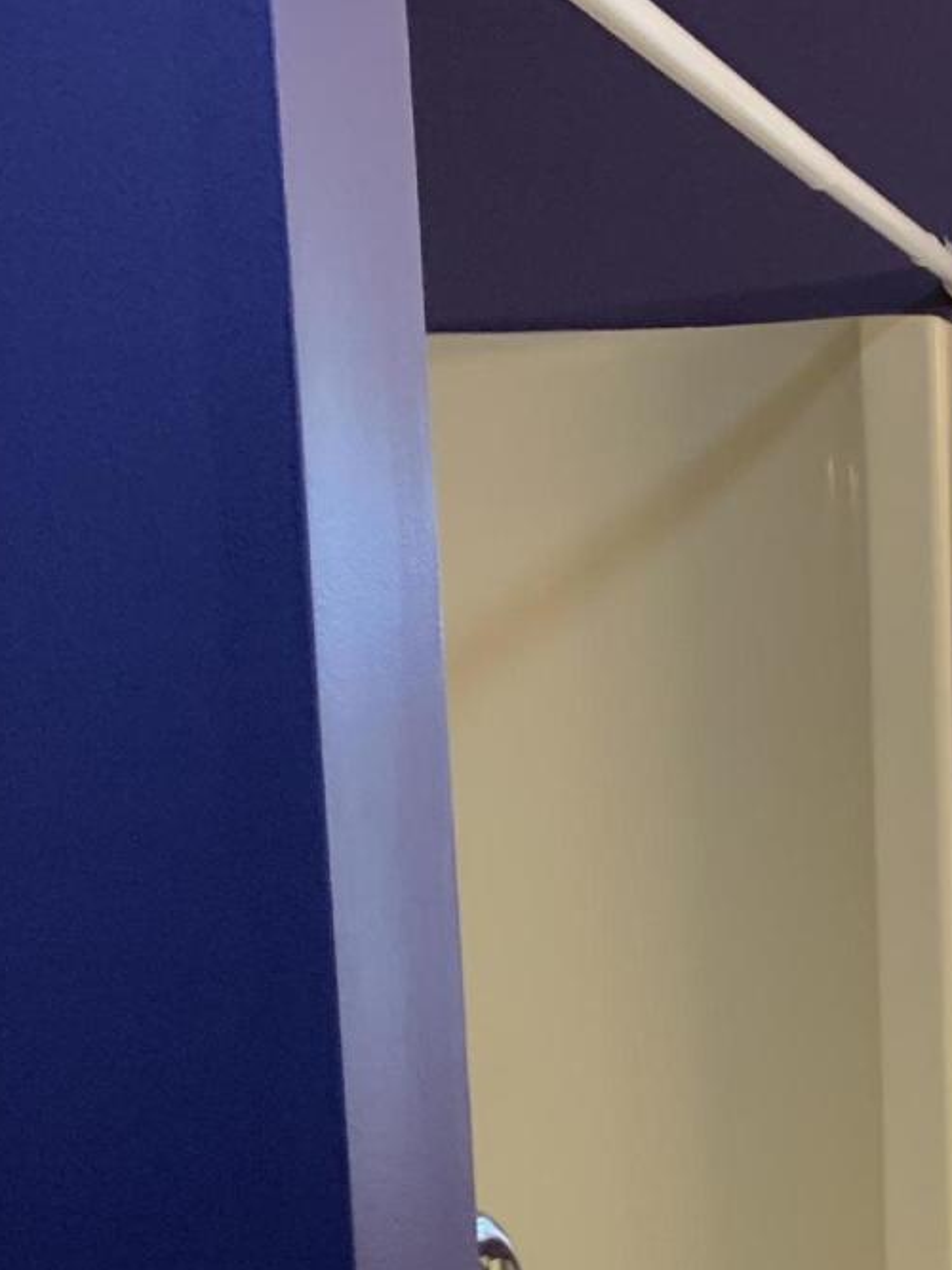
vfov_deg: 23.4
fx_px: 2861
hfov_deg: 17.9
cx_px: 1160
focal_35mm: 78
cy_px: 1413
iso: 100
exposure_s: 1/60
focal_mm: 4.25
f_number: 1.8
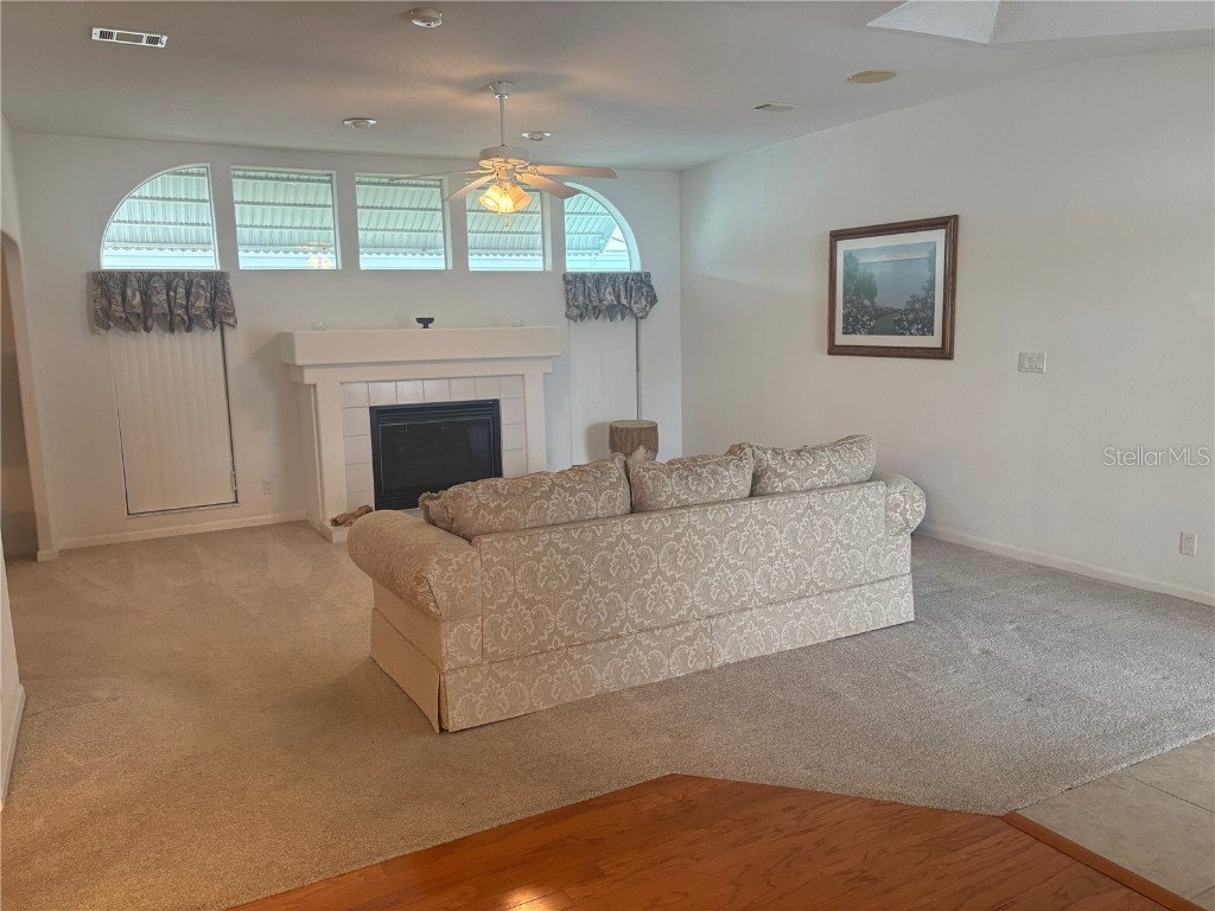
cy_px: 456
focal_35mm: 26
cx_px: 608
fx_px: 913
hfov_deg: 67.3
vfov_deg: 53.1
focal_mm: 5.96
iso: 160
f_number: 1.6
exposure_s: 1/120
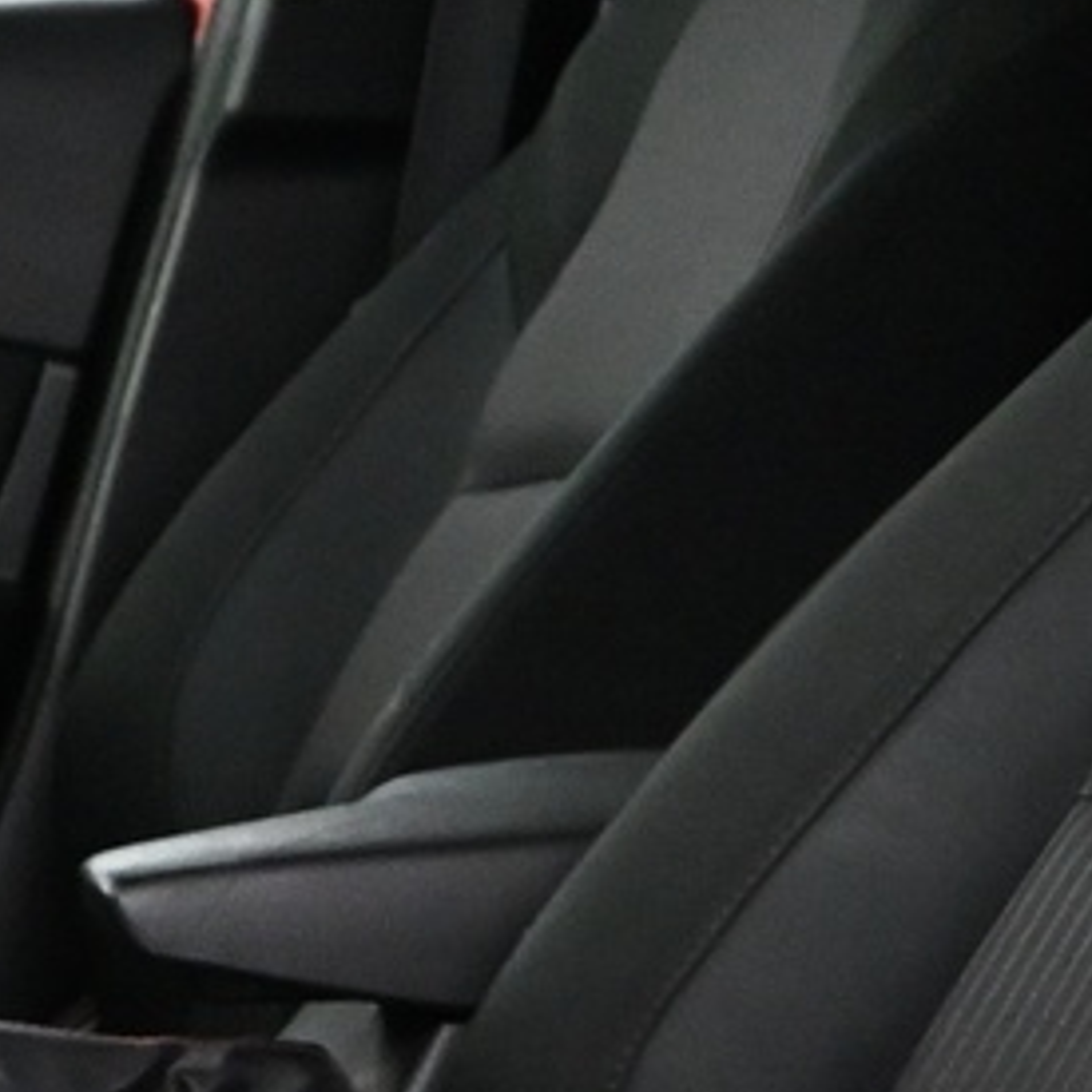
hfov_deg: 13.9
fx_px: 4283
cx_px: -361
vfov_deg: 14.5
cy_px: 341
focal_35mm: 120
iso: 4000
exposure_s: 1/60
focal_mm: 16
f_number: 3.5
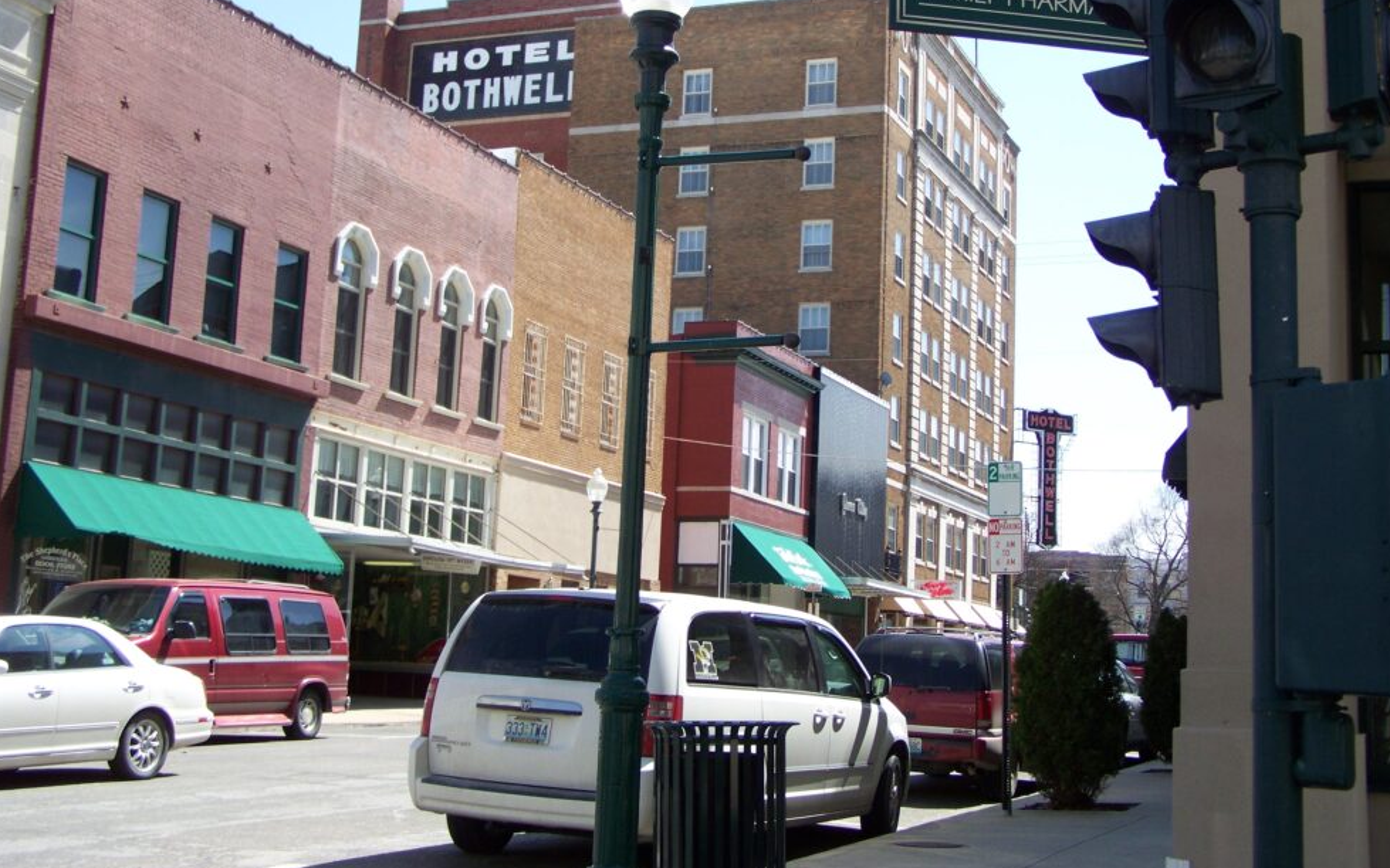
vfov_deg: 25.3
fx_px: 1932
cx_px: 718
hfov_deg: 39.6
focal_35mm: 51
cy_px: 333
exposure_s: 1/500
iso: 64
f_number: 2.8
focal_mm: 7.6
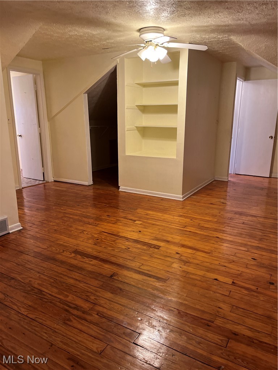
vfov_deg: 67.3
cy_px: 185
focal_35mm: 26
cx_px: 139
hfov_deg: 53.1
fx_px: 278
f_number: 1.6
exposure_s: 1/60
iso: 200
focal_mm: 5.1
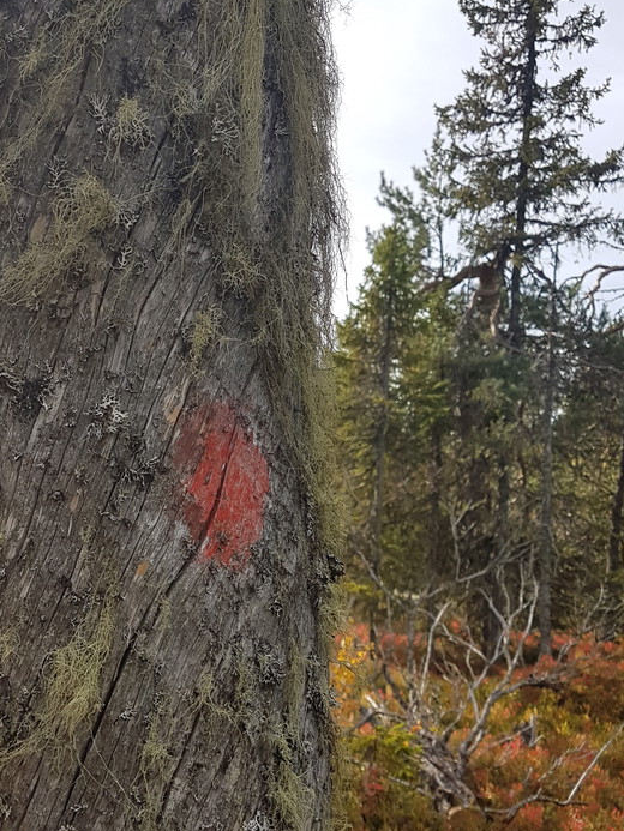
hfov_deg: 30.2
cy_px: 540
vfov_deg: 39.3
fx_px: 1153
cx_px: 269
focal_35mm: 48
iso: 40
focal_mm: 4.2
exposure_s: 1/1348
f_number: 1.7
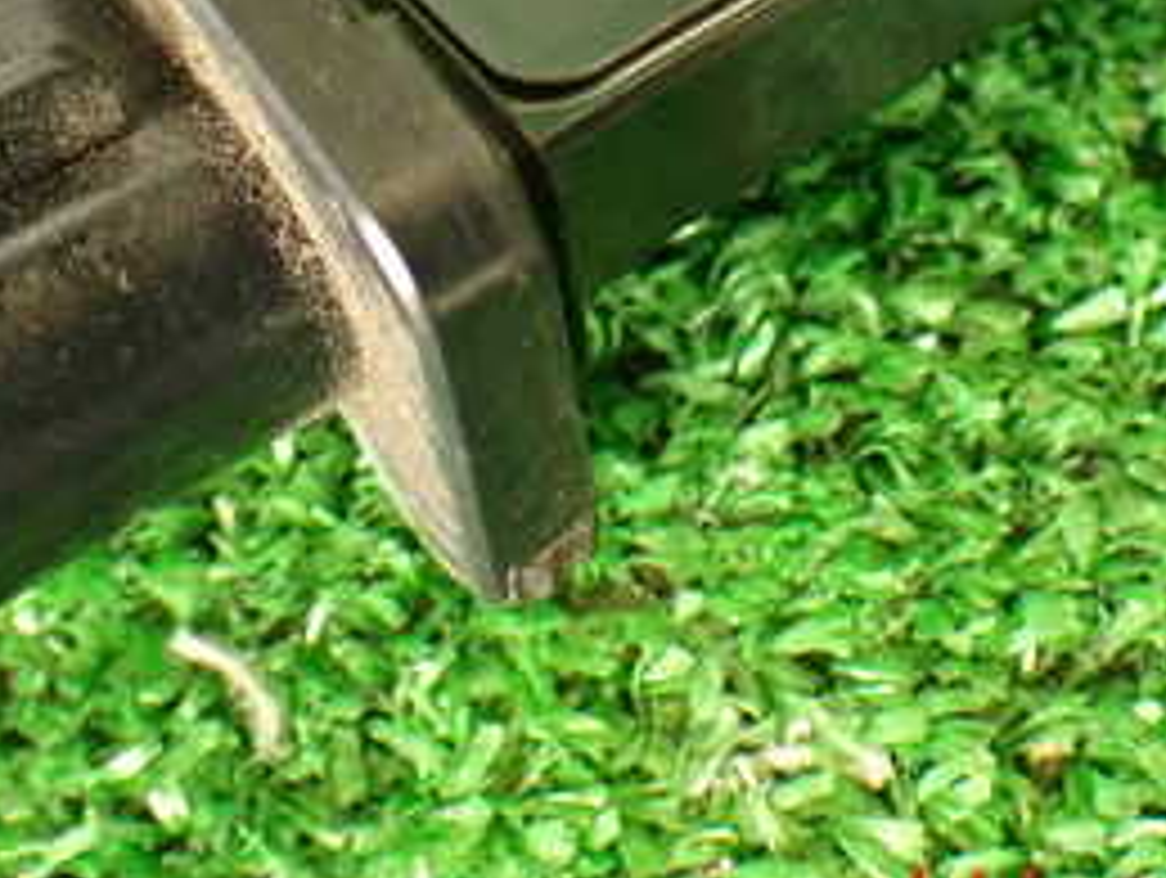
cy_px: -45
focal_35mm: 74
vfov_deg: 19.3
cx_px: 576
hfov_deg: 26.3
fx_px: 2496
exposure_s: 1/30
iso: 400
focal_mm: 5.79
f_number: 2.4
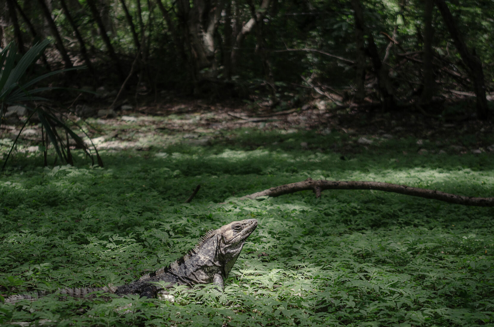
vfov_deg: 15.6
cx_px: 243
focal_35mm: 87
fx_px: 1192
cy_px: 220
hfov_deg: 23.4
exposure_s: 1/80
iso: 400
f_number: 3.5
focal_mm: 40
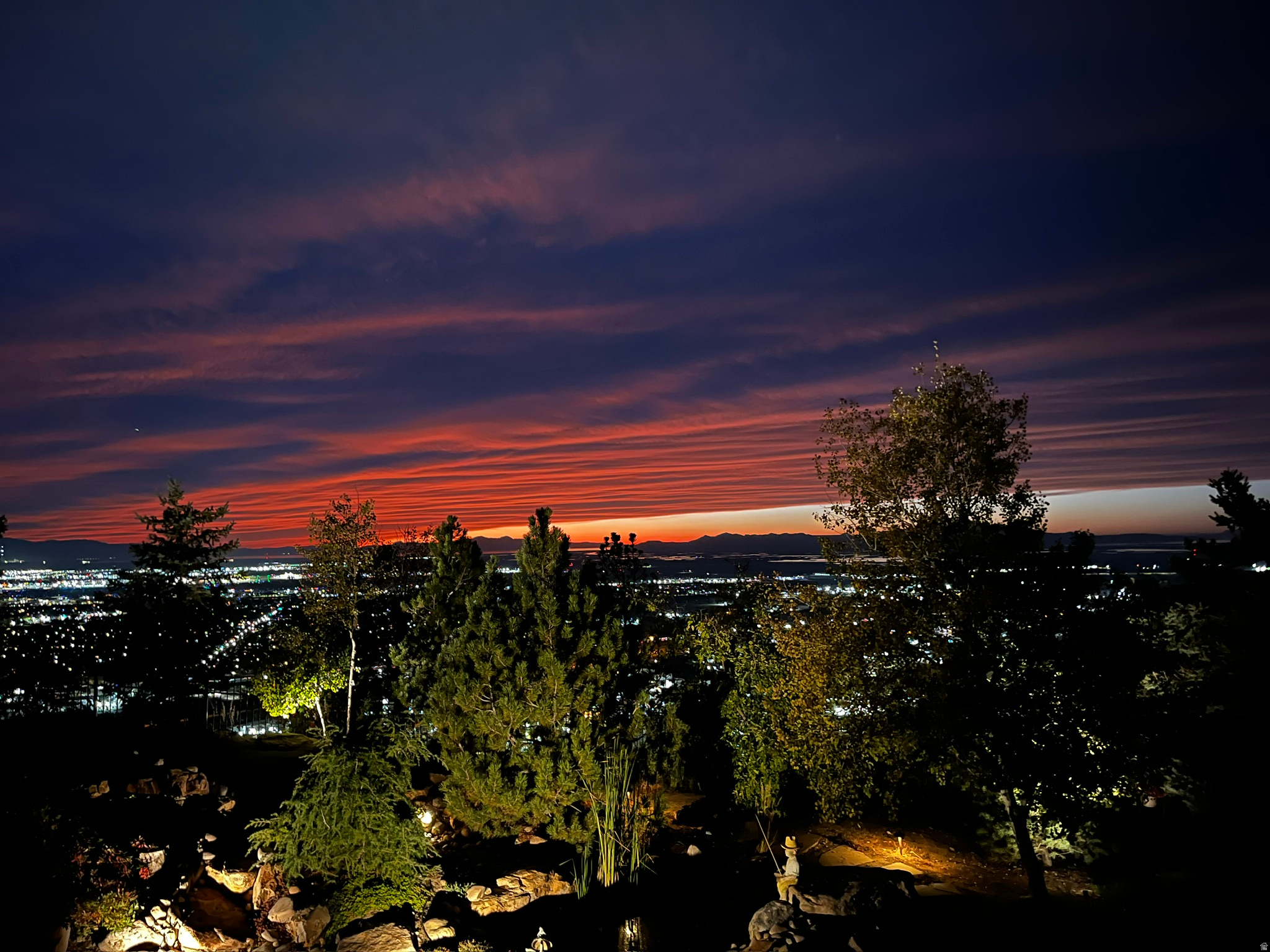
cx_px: 635
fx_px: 954
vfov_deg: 53.1
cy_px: 476
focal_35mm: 26
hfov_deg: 67.3
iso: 800
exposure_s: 1/5
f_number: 1.6
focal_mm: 5.1
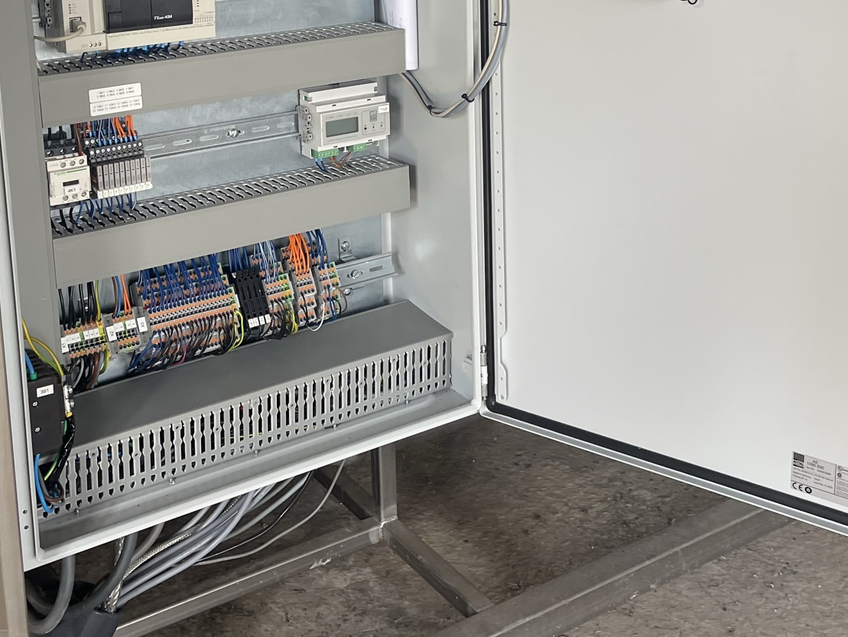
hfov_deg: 39.6
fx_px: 1176
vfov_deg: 29.0
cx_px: 454
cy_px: 54
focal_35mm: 48
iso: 125
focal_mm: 5.1
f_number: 1.6
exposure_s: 1/121
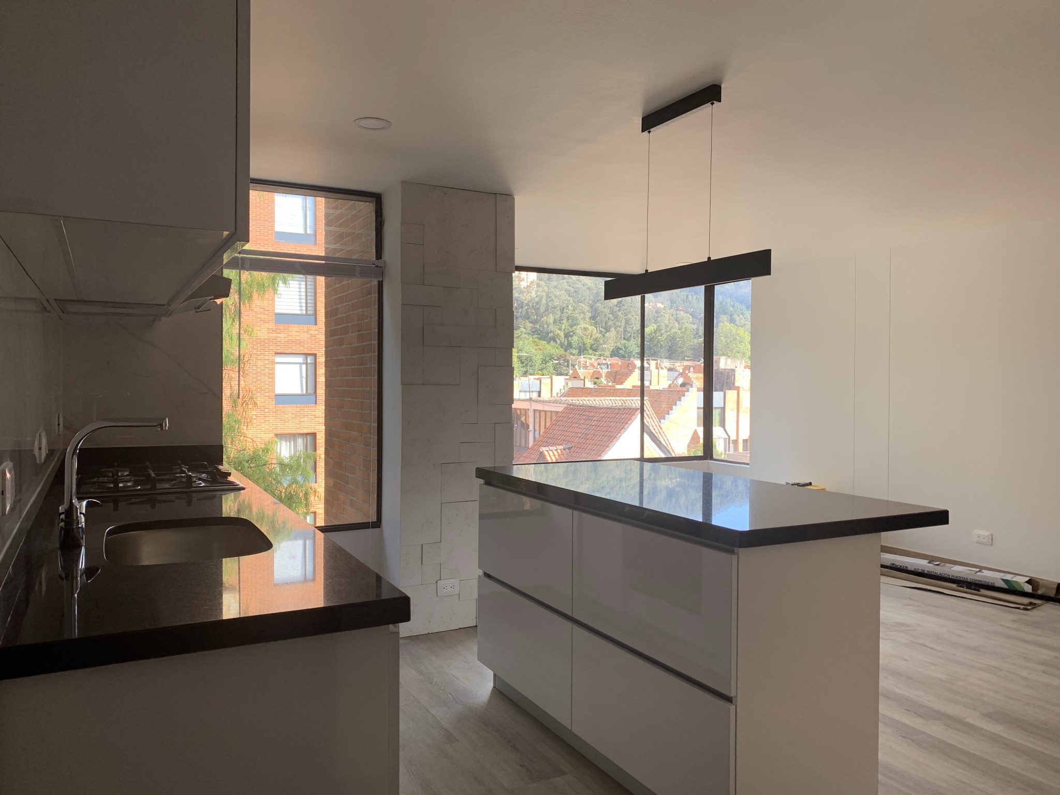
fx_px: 796
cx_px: 530
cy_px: 398
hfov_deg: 67.3
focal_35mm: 26
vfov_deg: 53.1
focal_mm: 4.25
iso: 32
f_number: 1.8
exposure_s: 1/121
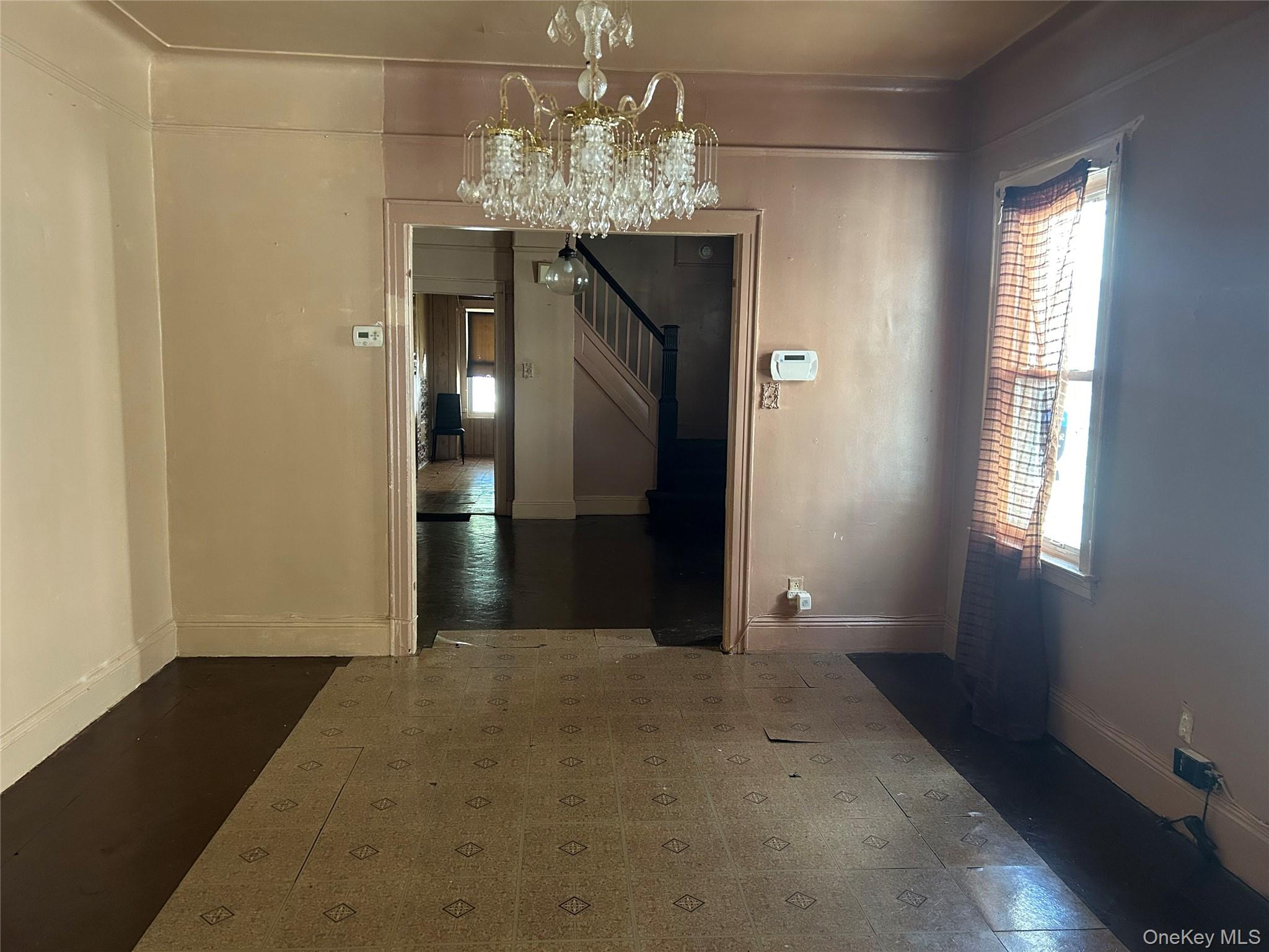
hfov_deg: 67.3
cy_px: 476
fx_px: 953
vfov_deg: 53.1
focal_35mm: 26
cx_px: 634
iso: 320
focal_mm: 5.7
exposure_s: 1/60
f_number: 1.5
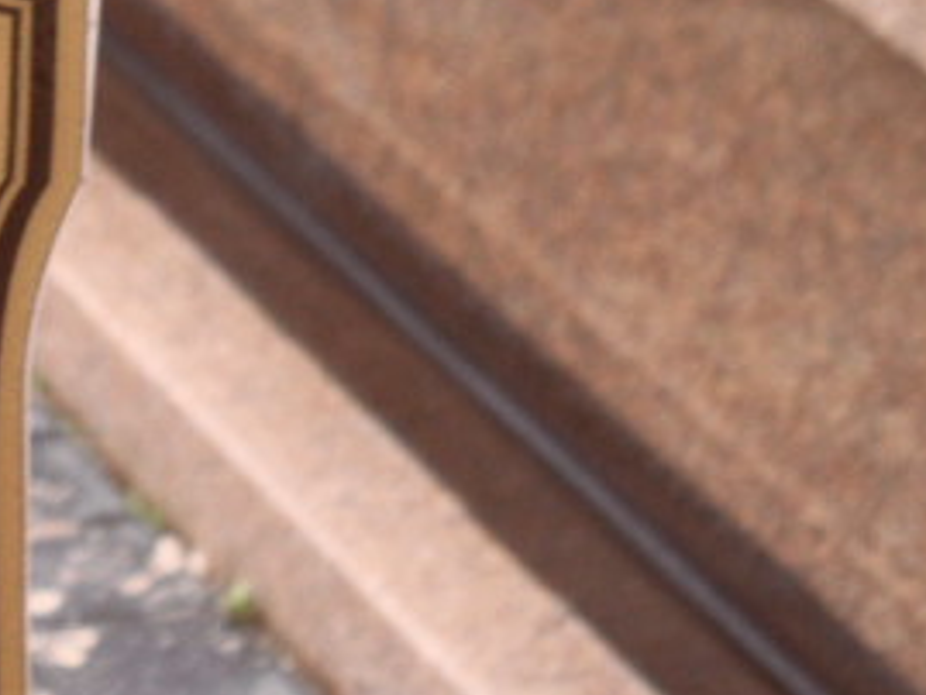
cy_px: 640
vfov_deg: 4.9
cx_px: -606
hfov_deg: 6.4
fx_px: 8136
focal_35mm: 304
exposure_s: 1/45
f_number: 4.2
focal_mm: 13.2
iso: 100
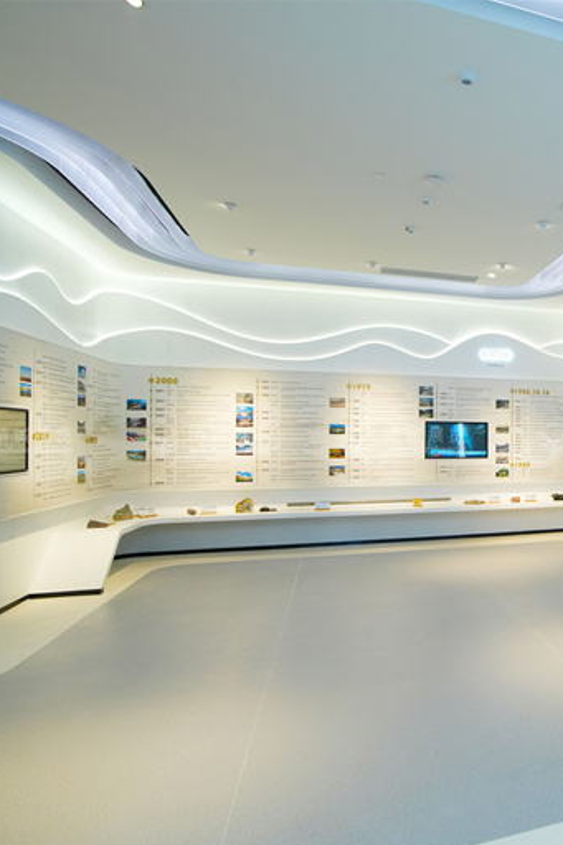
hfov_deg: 42.1
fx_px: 587
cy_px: 438
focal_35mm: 25
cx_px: 599
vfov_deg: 71.5
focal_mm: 16
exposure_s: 1/125
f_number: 7.1
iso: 1250
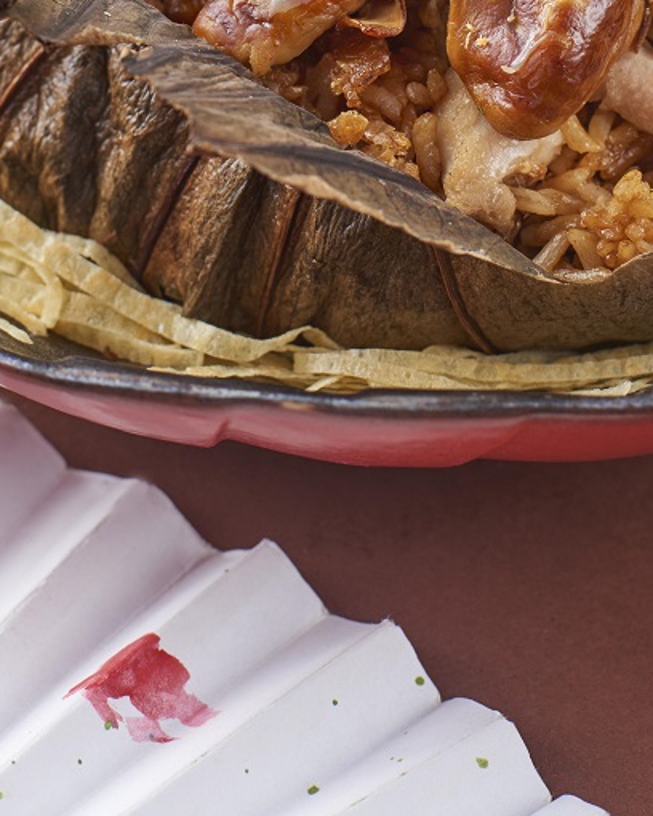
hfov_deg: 11.3
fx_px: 3285
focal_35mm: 136
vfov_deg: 13.8
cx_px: 359
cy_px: -127
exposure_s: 1/60
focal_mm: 58
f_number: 6.3
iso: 200
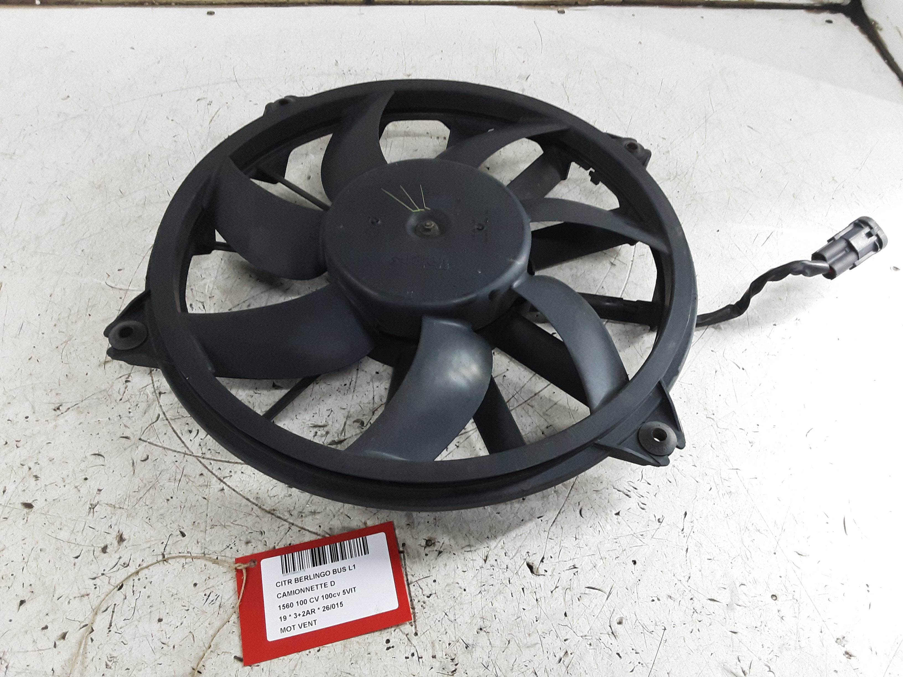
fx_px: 704
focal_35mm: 27
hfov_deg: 65.3
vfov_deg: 51.4
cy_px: 338
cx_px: 452
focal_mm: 2.91
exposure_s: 1/33
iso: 160
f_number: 1.9
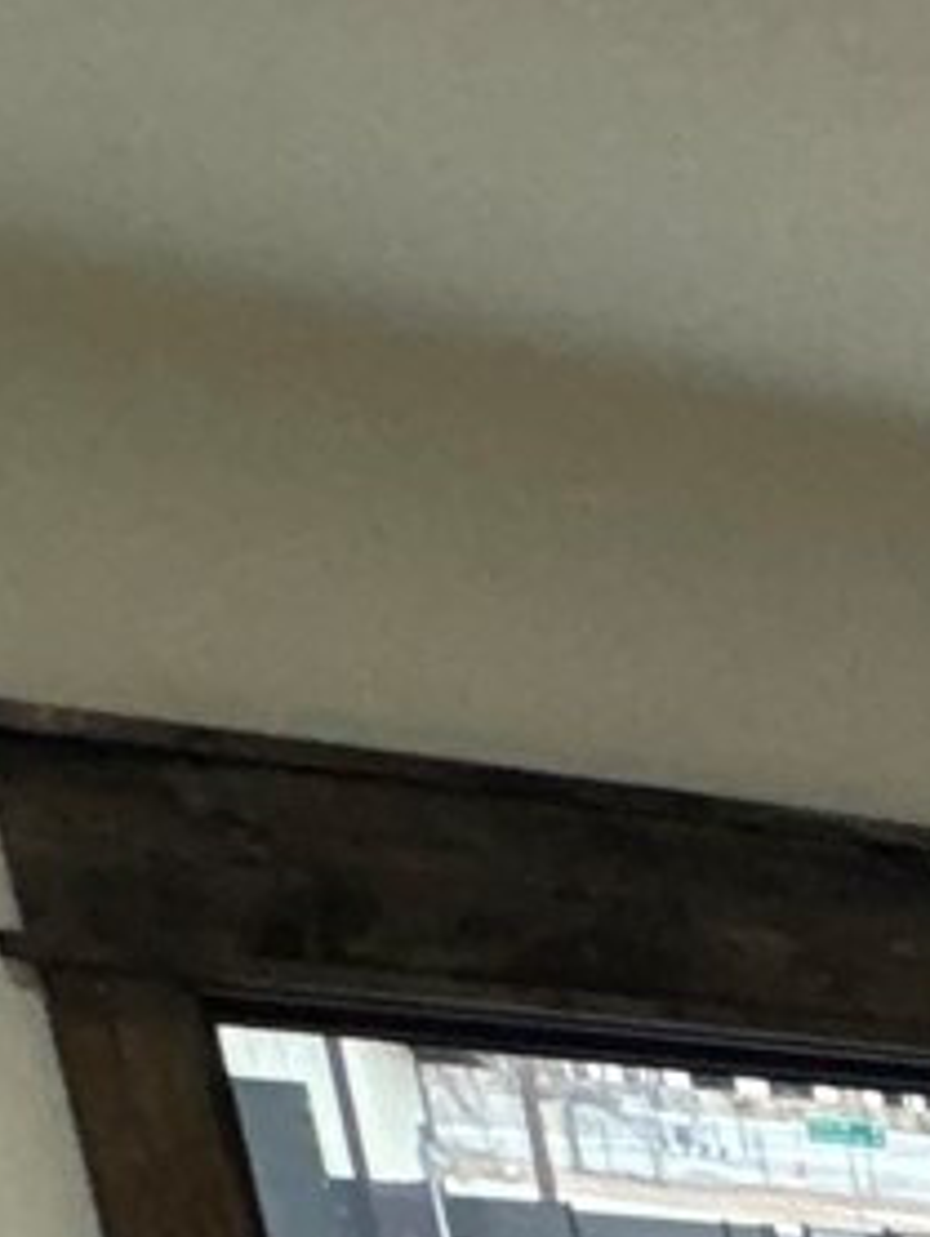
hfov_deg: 9.0
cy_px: 3052
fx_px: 3684
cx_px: 3337
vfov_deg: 13.4
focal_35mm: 103
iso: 100
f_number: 2.2
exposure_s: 1/120
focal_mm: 2.22
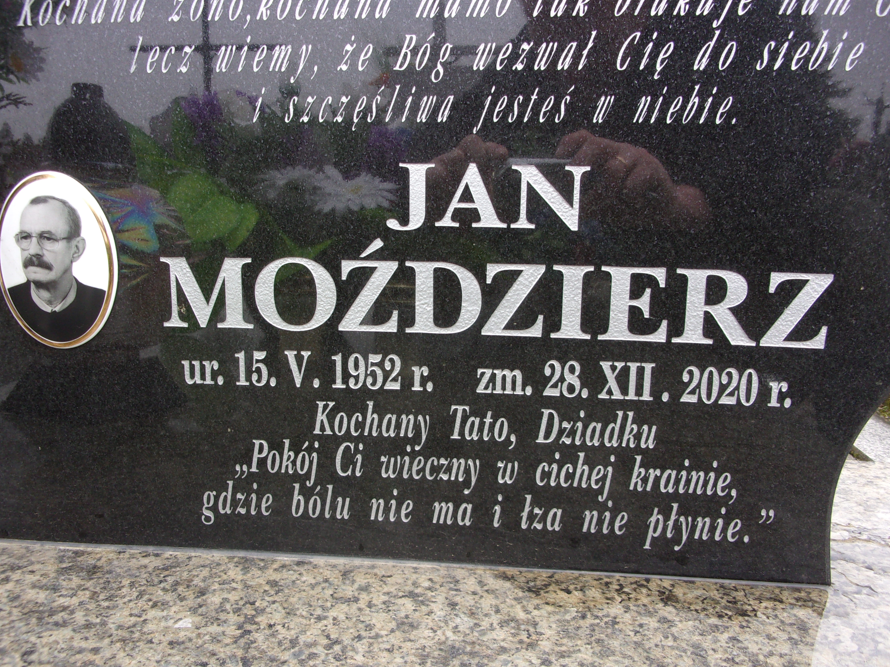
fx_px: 746
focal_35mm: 29
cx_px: 455
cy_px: 327
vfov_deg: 48.2
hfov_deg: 61.7
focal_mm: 5.1
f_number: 3.9
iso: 80
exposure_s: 1/100
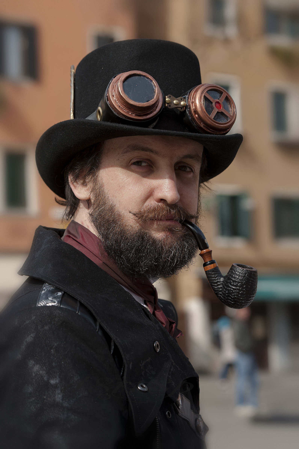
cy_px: 224
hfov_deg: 14.4
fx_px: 1186
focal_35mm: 95
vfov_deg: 21.5
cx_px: 150
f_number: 5.6
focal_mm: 95
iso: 200
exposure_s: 1/500
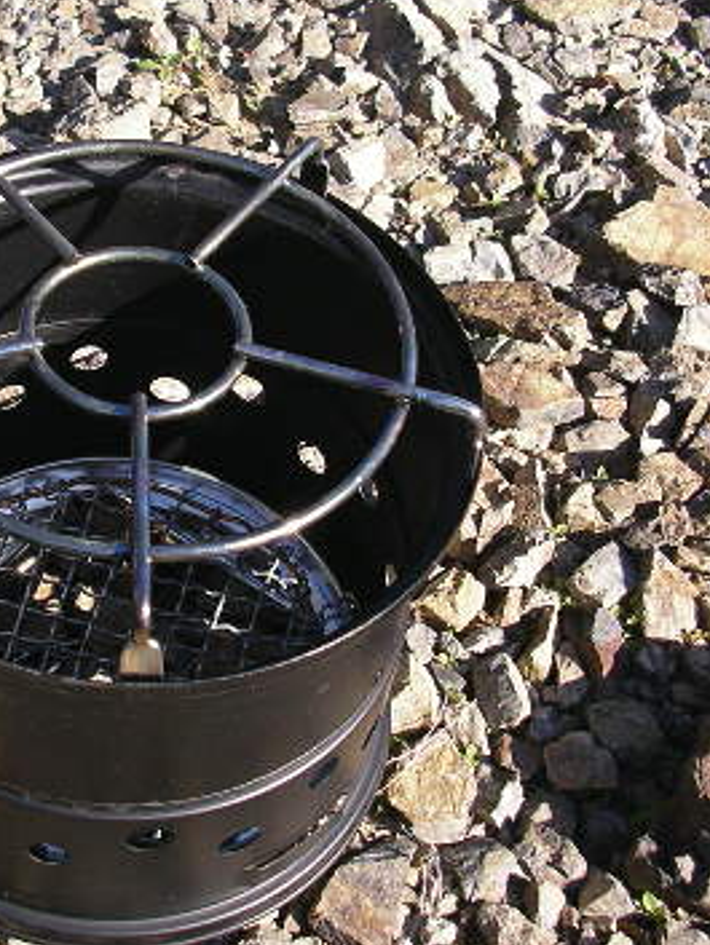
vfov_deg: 29.0
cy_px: 479
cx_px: 115
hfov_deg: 21.6
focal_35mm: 67
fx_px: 1831
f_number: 2.8
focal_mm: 5.7
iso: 50
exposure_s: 1/320
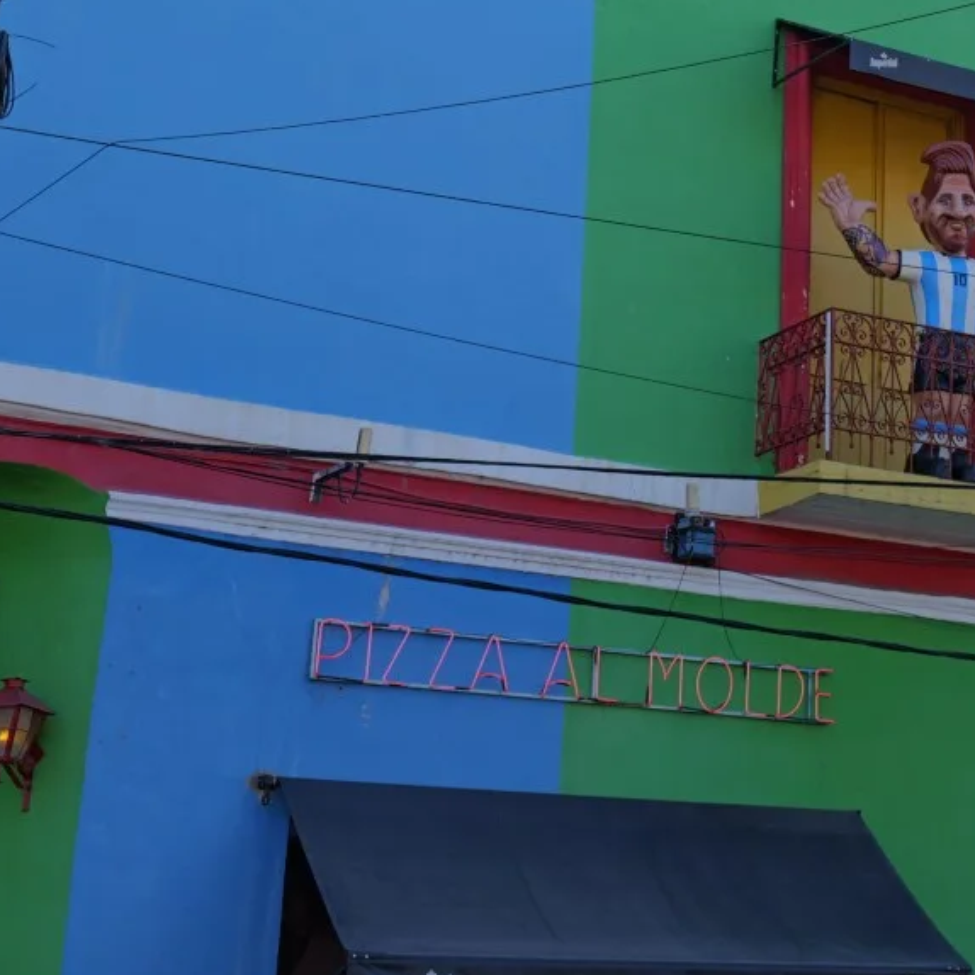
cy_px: 272
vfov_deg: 23.8
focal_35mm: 72
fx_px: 2294
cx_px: 1023
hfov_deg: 22.8
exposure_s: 1/200
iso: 100
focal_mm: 30
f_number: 5.6
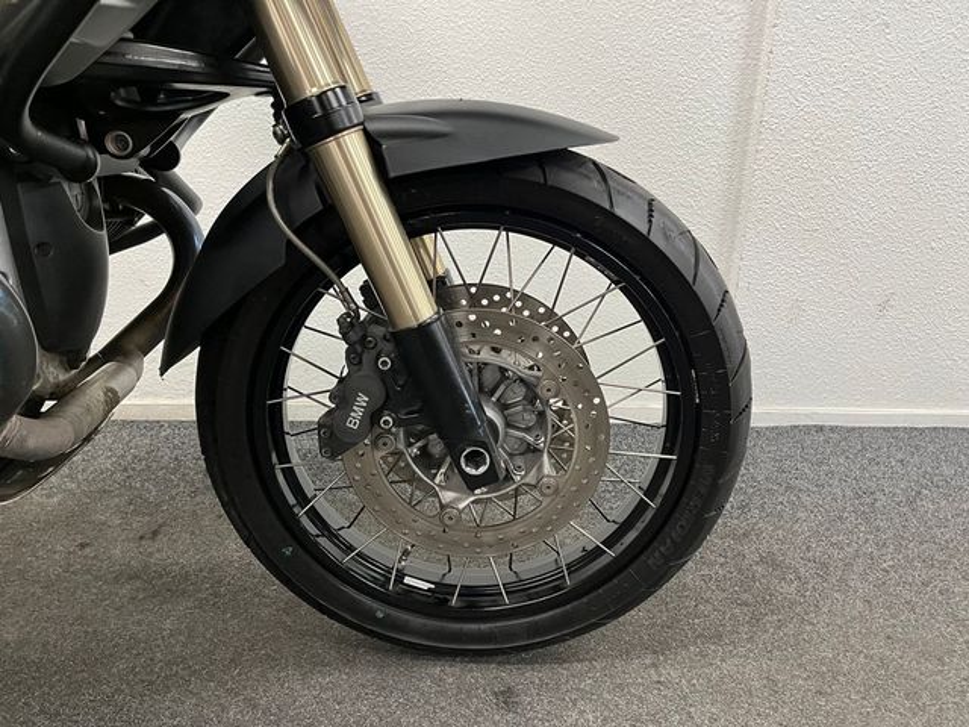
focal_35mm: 26
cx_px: 484
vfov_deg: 53.1
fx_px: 728
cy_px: 364
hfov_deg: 67.3
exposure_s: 1/50
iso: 200
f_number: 1.6
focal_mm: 5.1
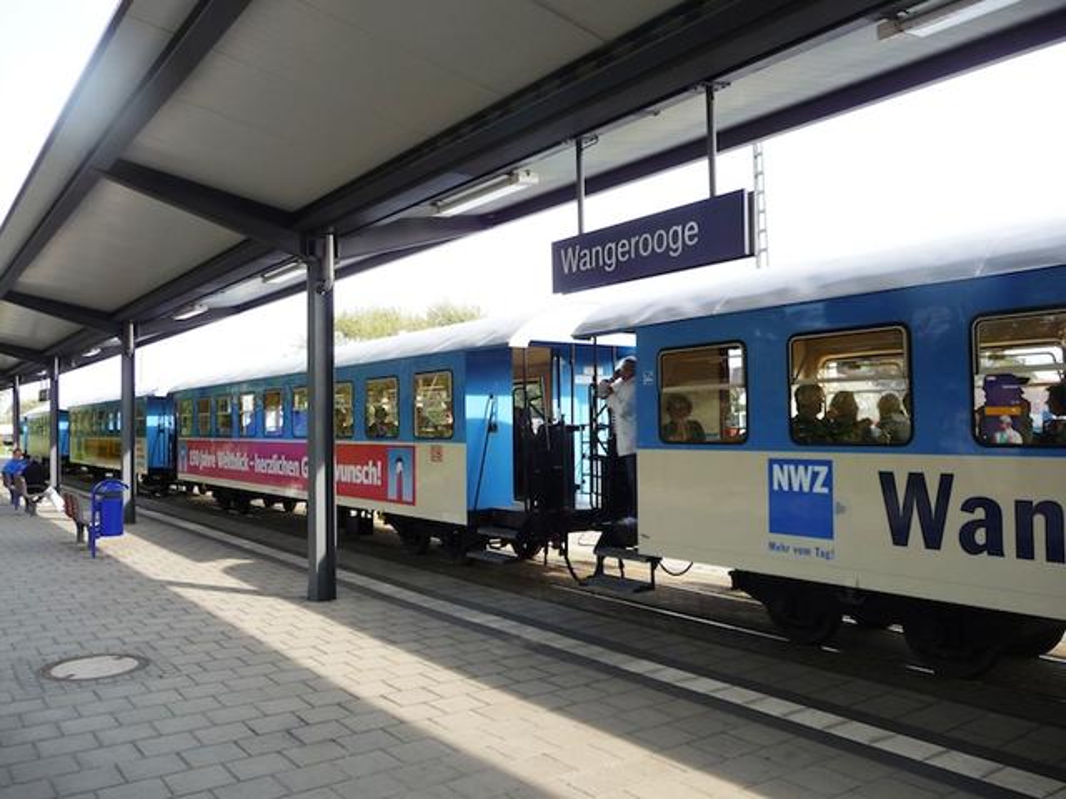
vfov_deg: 49.7
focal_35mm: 28
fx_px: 862
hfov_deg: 63.4
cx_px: 533
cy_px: 400
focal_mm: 4.7
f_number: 3.3
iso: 100
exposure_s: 1/320
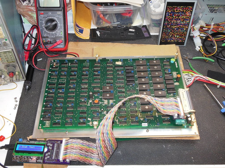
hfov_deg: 55.4
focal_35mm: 33
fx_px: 214
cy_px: 84
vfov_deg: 42.9
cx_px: 112
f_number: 3.5
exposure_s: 1/30
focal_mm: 6
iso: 200
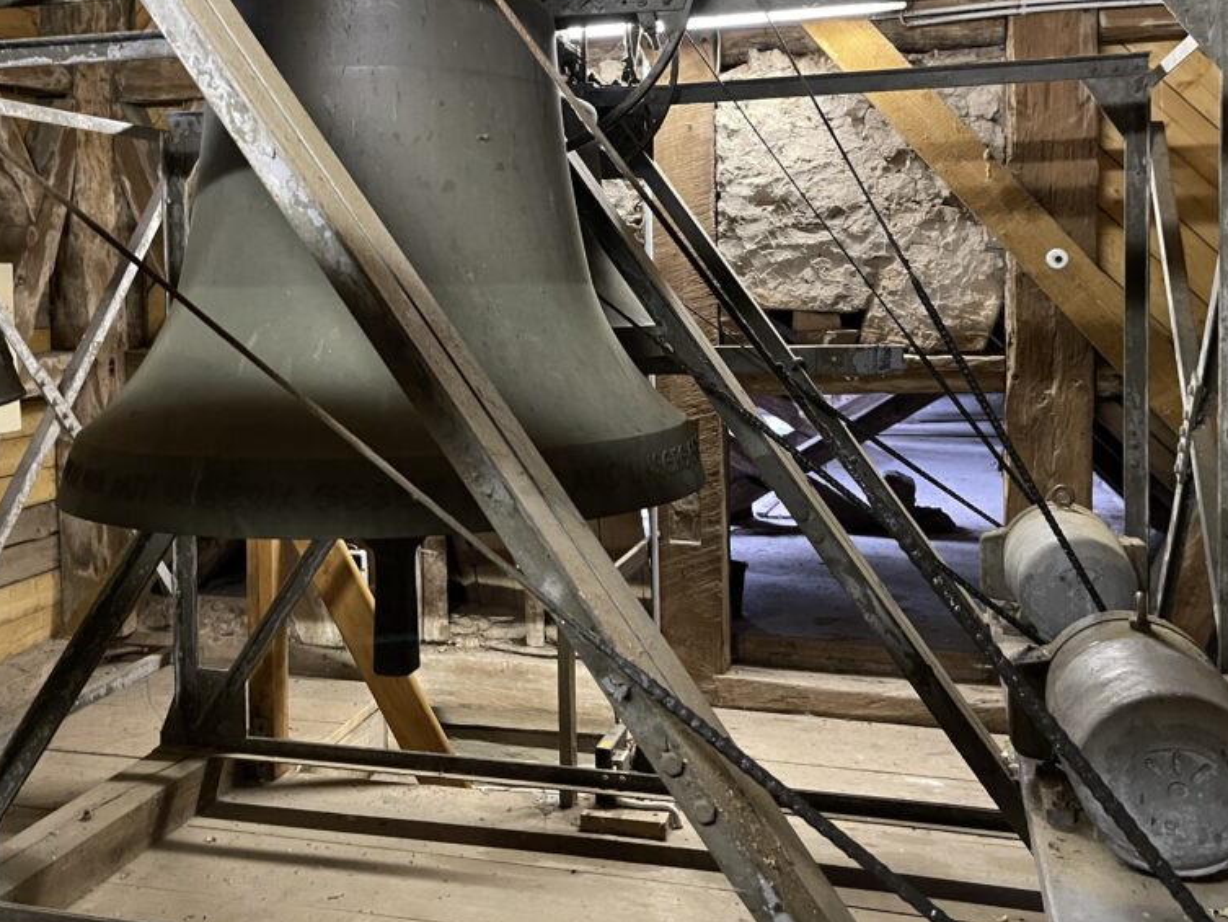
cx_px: 568
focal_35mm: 34
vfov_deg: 41.3
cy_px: 313
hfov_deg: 53.9
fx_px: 1206
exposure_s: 1/25
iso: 640
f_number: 1.6
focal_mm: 5.1
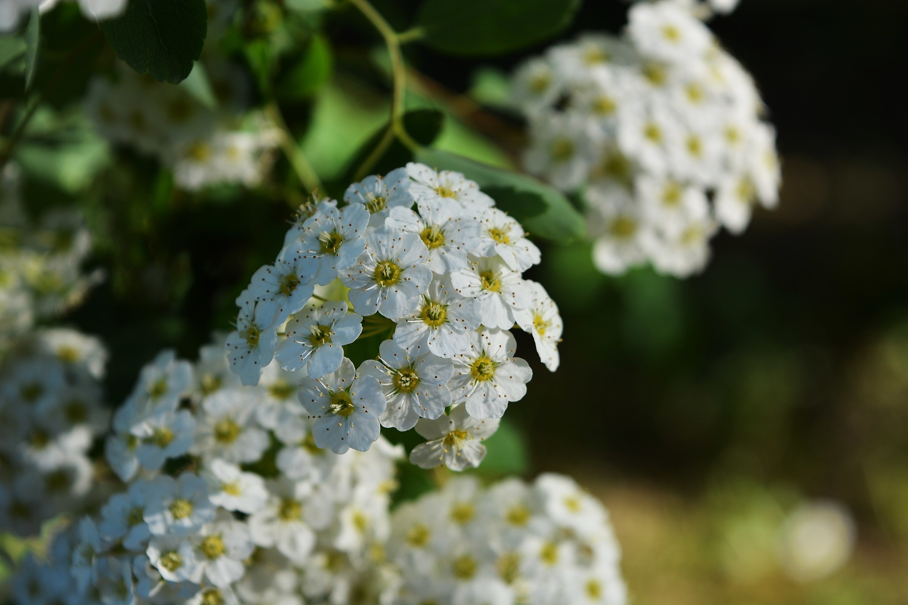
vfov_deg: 16.6
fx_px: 2081
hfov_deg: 24.6
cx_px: 454
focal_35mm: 82
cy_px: 302
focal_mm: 55
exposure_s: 1/200
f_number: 6.3
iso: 100
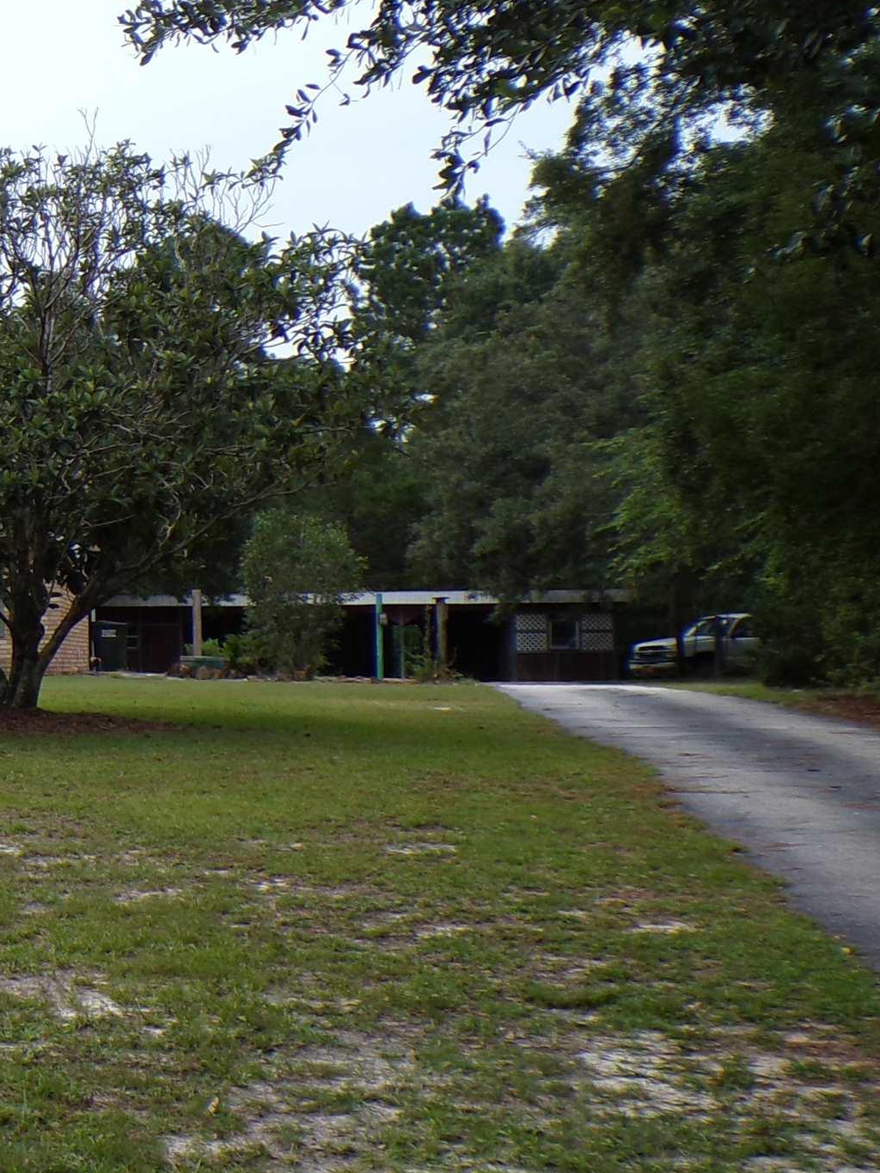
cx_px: -425
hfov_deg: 18.3
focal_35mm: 72
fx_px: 2440
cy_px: 512
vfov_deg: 27.0
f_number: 3.2
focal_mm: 5.8
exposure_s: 1/250
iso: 100
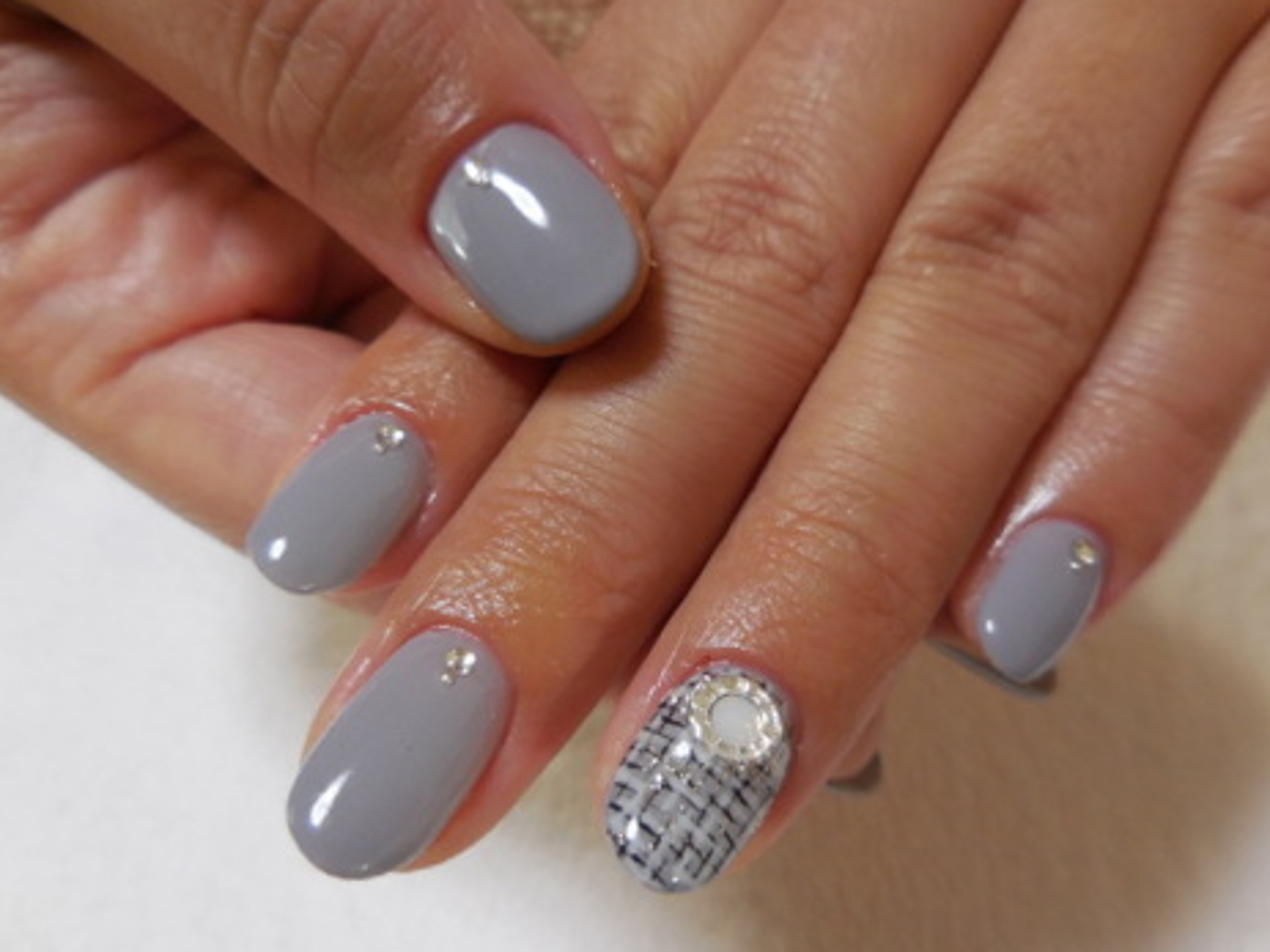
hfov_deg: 65.3
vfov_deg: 51.3
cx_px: 661
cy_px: 476
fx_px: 990
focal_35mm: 27
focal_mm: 4.5
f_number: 3.3
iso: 160
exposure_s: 1/30
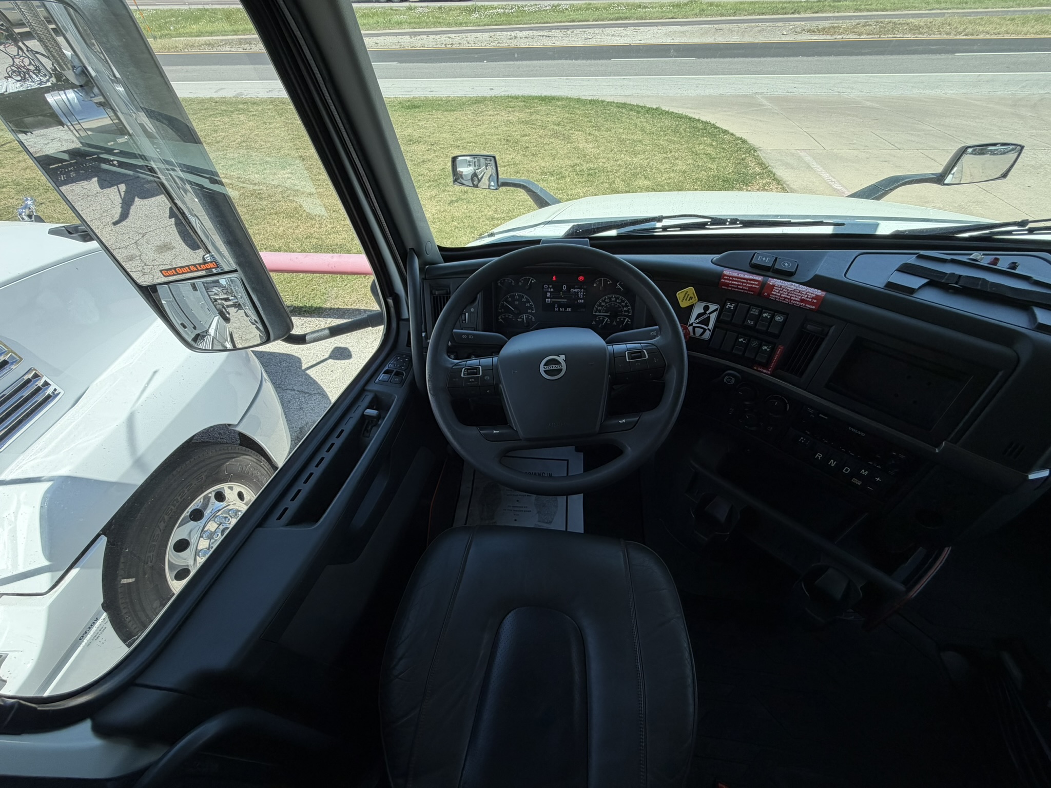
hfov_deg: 102.1
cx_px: 526
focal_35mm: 14
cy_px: 394
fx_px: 425
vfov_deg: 85.7
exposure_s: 1/502
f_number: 2.2
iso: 40
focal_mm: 2.22
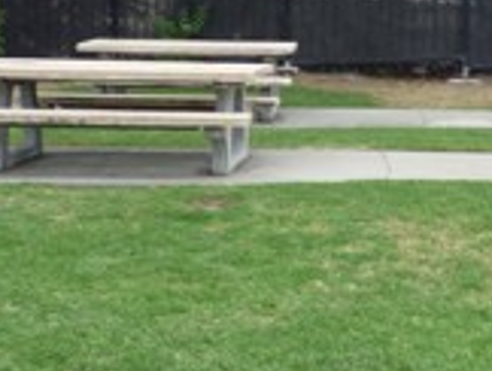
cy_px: 58
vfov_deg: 18.5
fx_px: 1124
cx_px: 495
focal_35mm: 79
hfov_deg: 23.6
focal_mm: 3.58
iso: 100
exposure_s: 1/60
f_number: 2.8
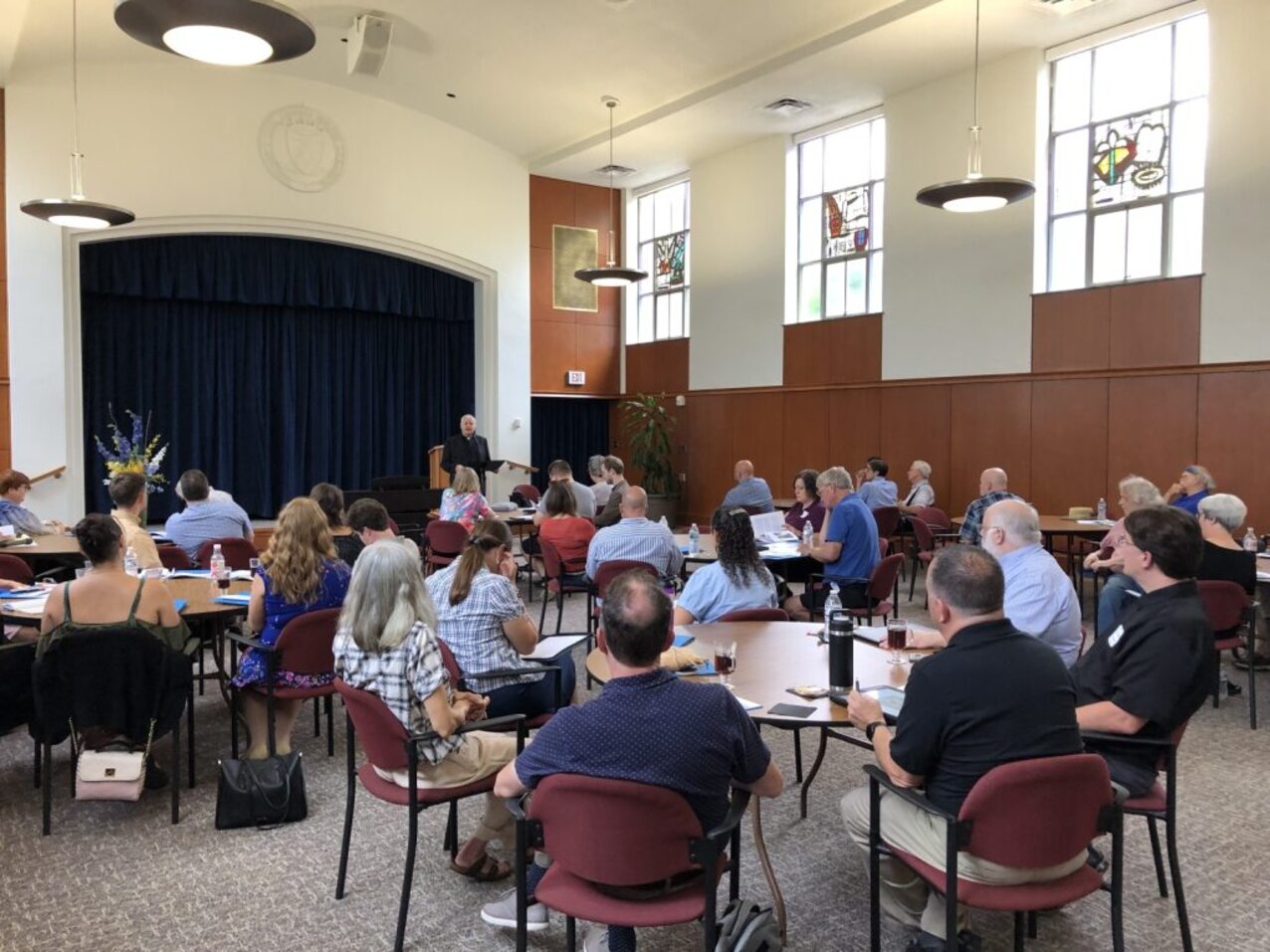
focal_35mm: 28
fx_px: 1027
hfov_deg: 63.4
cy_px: 476
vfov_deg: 49.7
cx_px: 635
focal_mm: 3.99
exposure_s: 1/30
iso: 40
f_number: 1.8
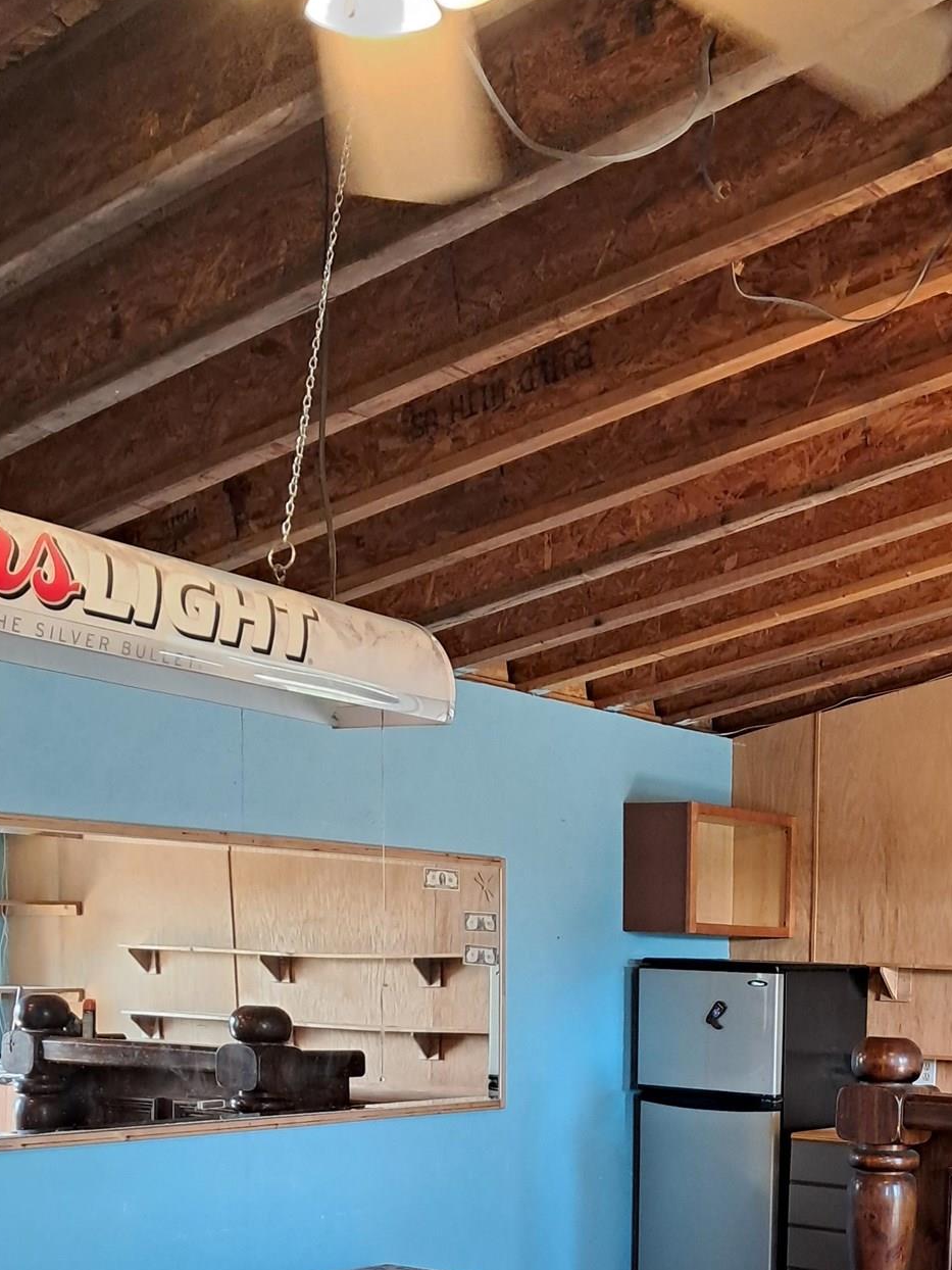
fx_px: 1833
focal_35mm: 50
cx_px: 842
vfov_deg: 36.0
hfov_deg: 28.1
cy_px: 1130
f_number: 1.8
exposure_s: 1/60
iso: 400
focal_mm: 4
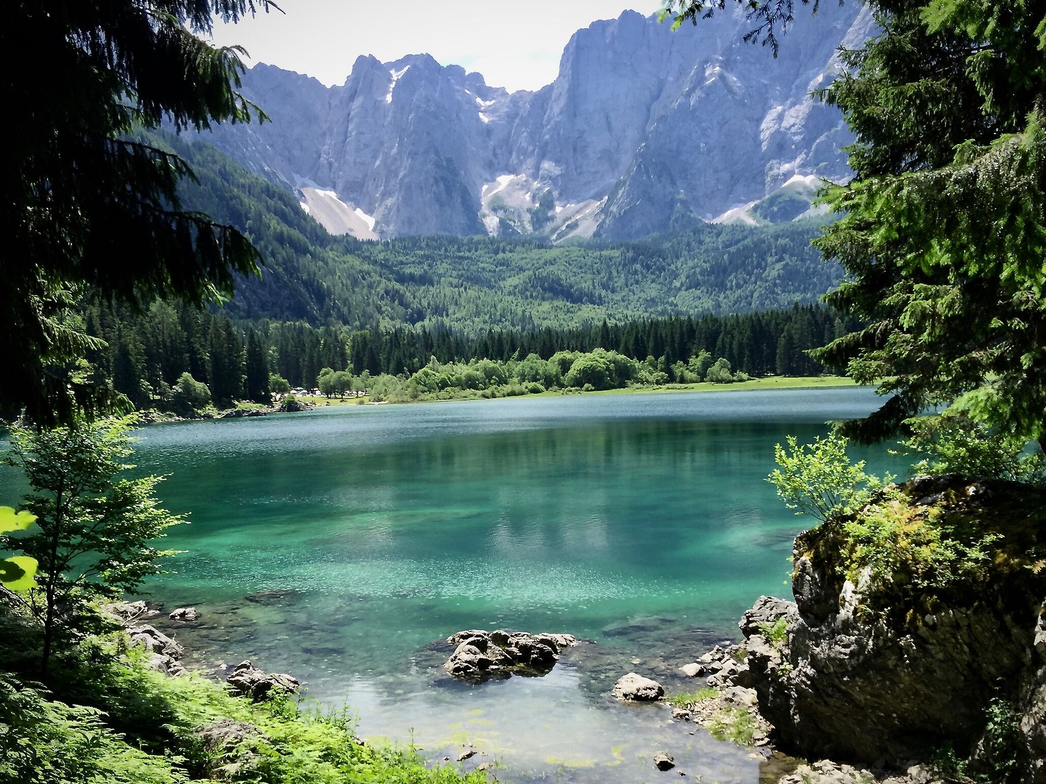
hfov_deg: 54.0
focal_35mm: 34
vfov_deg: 41.7
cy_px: 456
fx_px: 1027
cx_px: 518
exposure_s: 1/791
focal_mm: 4.15
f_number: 2.2
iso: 32
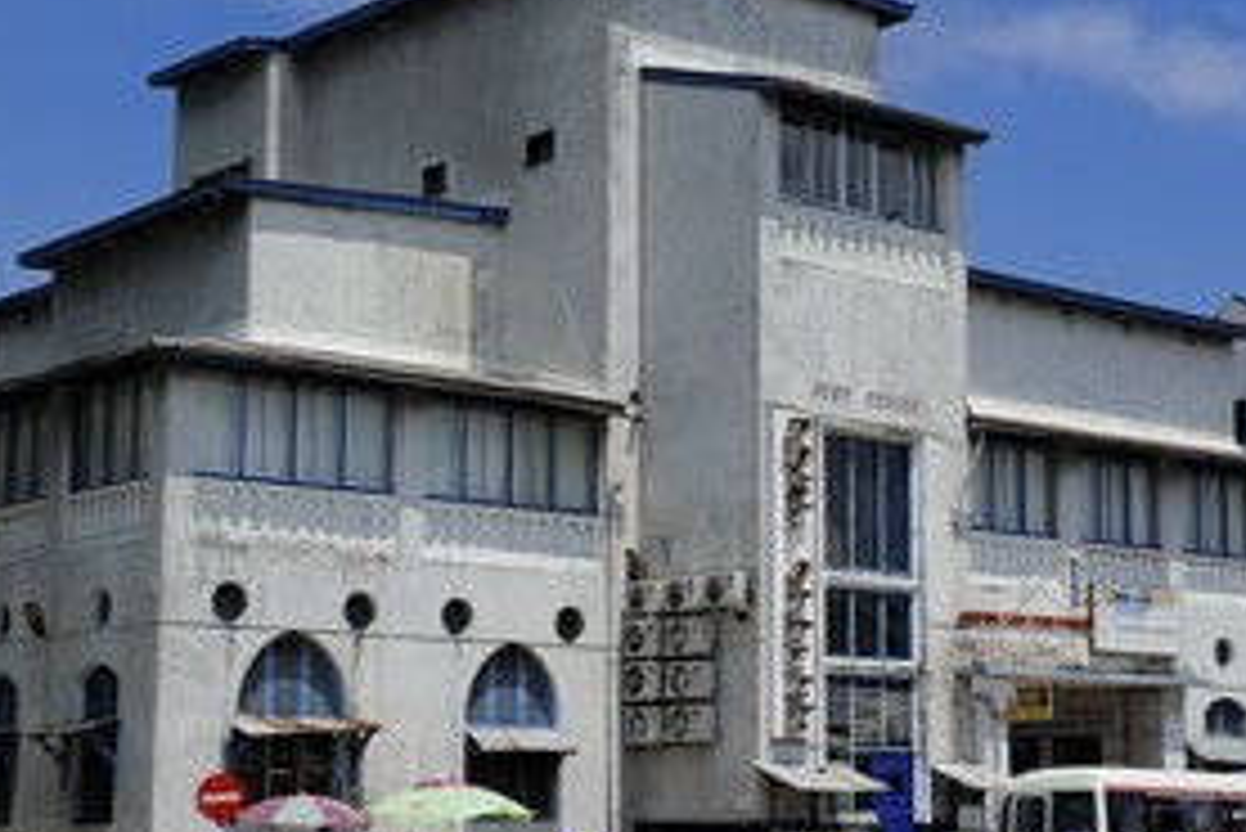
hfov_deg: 29.6
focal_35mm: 68
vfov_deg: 20.0
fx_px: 2355
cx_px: 699
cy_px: 450
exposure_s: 1/200
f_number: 16
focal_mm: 45
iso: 200
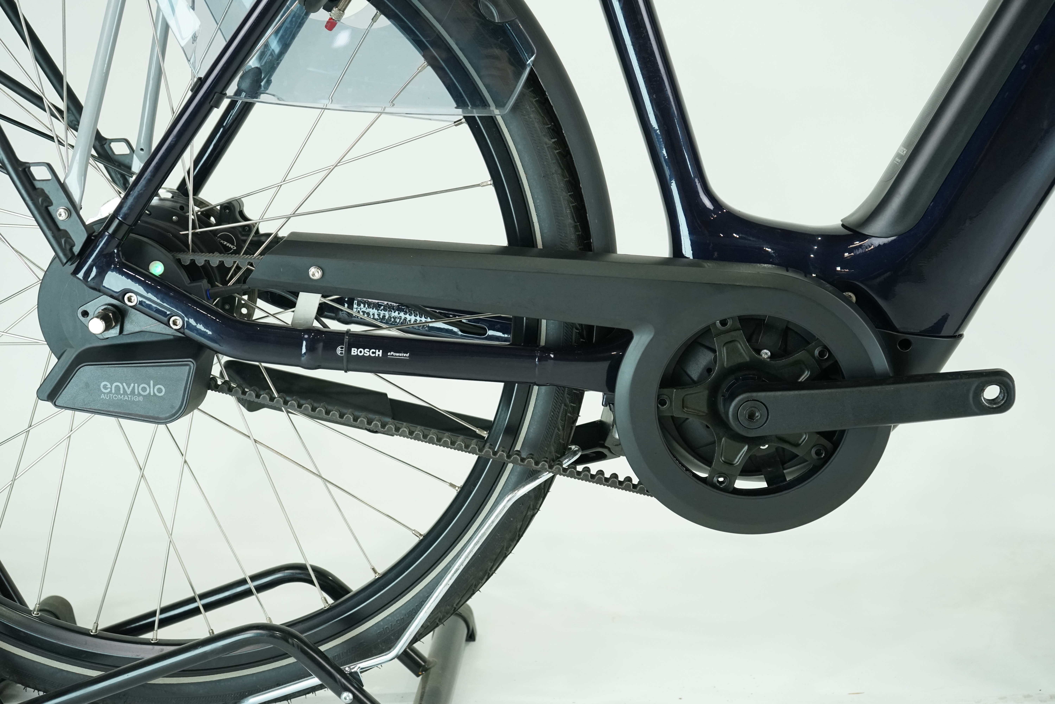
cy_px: 352
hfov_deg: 41.9
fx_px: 1377
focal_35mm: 47
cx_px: 528
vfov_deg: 28.6
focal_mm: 47
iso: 1600
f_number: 5.6
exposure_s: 1/200
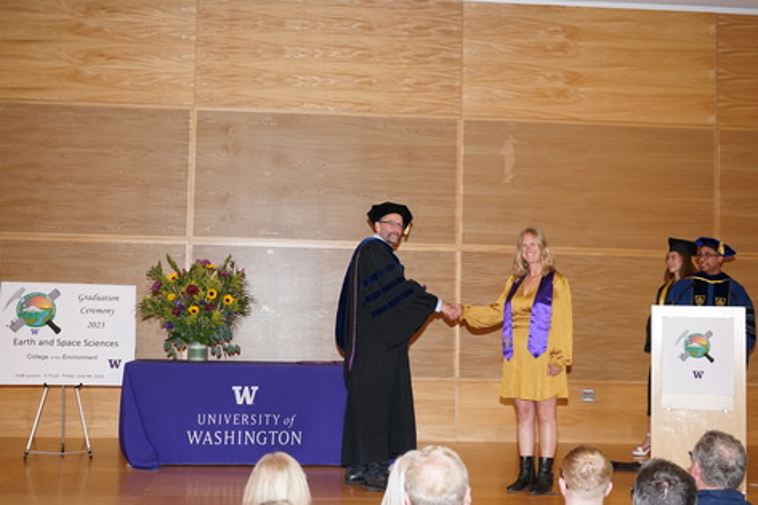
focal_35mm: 51
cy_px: 252
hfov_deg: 38.9
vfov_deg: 26.5
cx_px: 379
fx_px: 1073
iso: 1600
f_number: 4.5
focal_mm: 51
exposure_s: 1/100
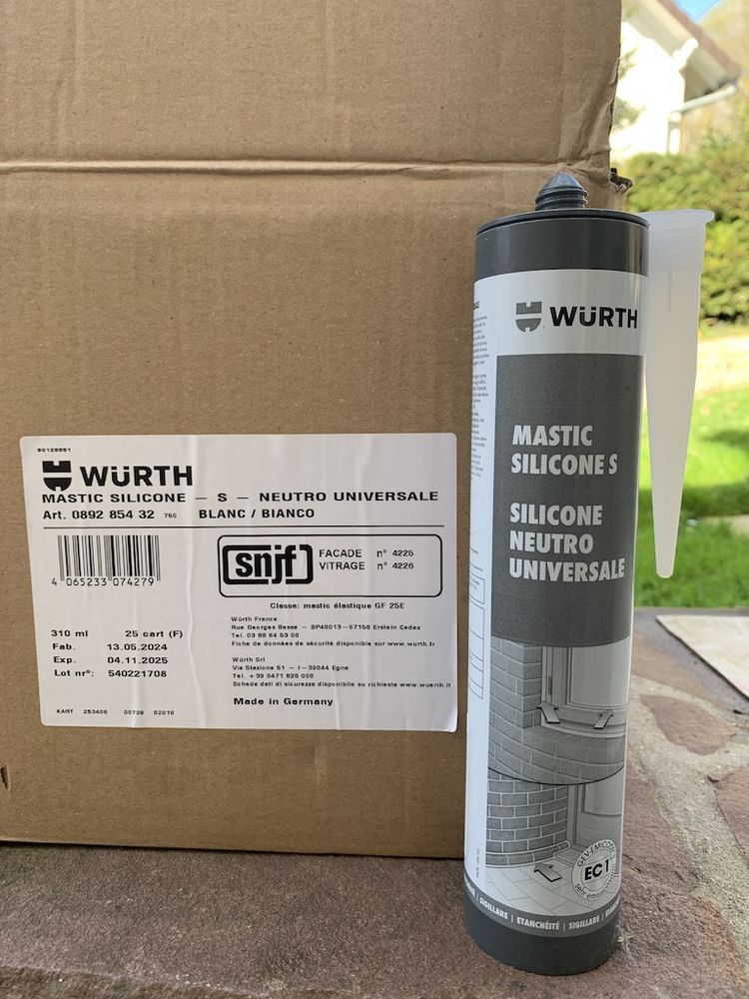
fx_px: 750
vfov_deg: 67.3
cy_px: 500
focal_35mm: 26
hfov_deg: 53.1
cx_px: 374
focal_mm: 4.25
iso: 25
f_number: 1.8
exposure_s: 1/173
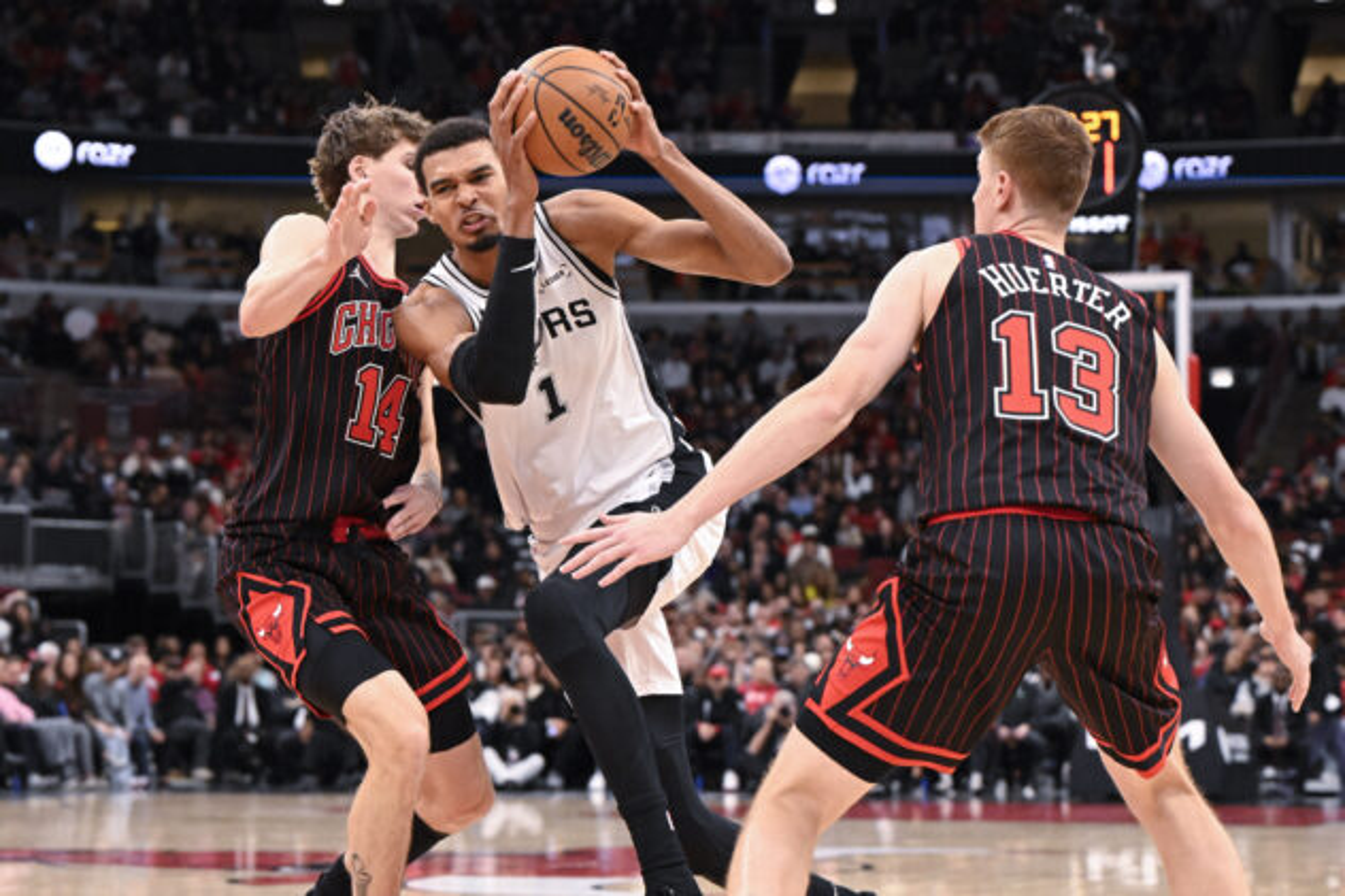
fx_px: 3922
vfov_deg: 13.0
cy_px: 448
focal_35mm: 105
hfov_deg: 19.5
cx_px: 672
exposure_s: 1/2500
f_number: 3.5
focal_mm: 70
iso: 6400
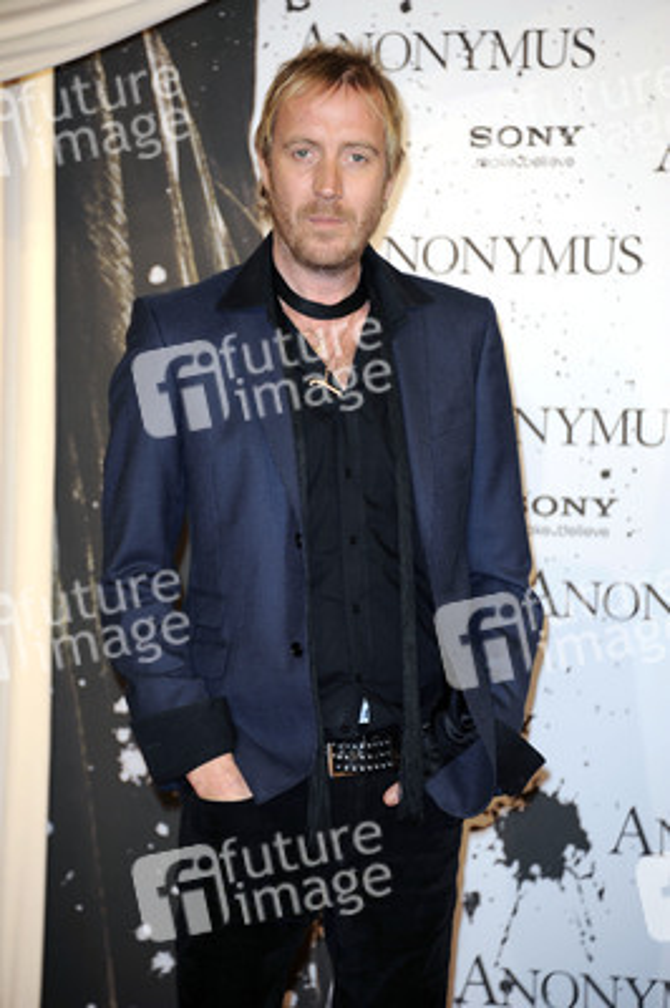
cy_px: 504
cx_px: 335
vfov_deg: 10.3
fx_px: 5593
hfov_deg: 6.9
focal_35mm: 200
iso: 640
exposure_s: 1/200
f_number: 5.6
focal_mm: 200
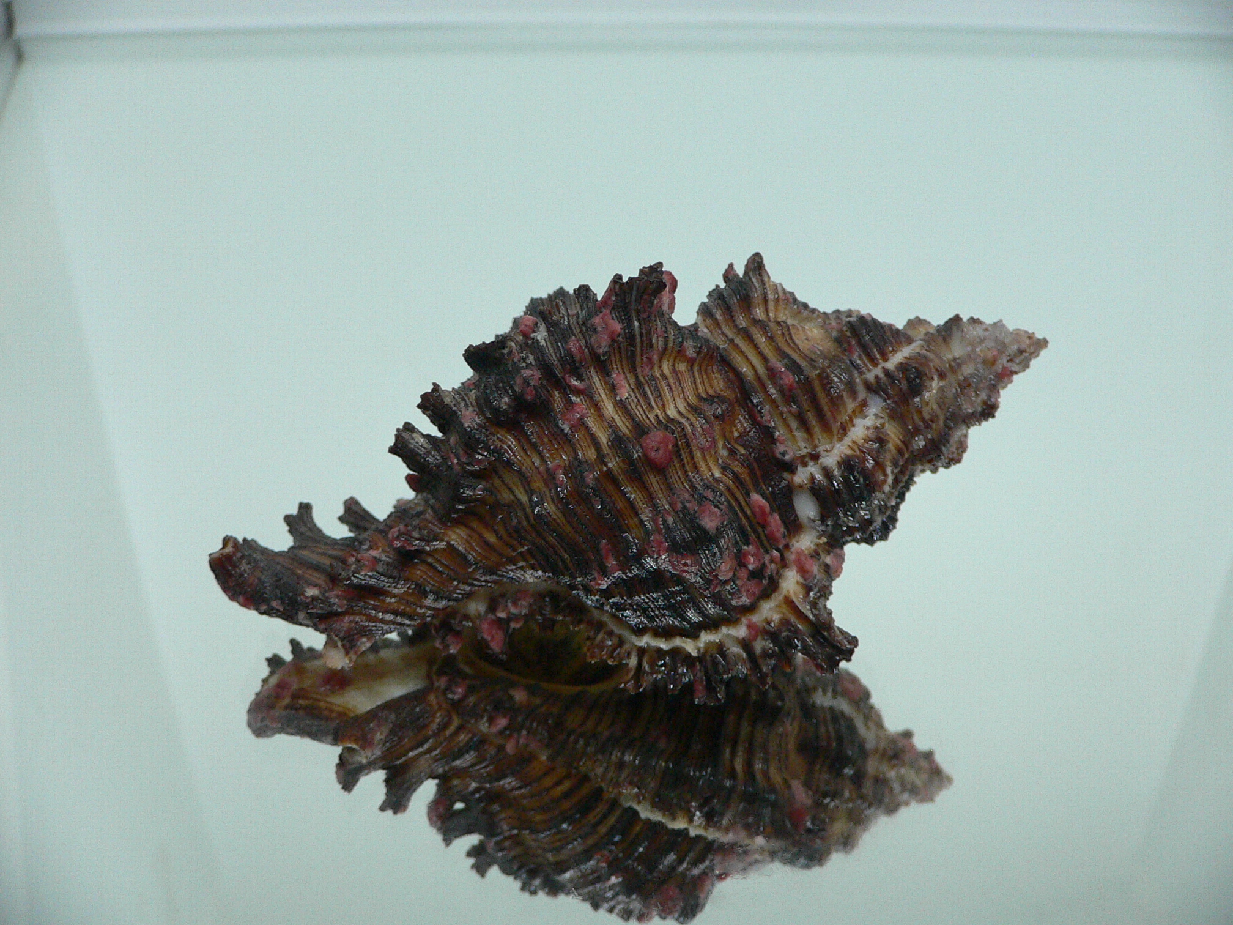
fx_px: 1247
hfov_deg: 52.6
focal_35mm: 35
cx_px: 616
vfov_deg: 40.7
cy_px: 462
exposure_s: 1/60
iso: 200
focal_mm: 4.6
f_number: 2.8
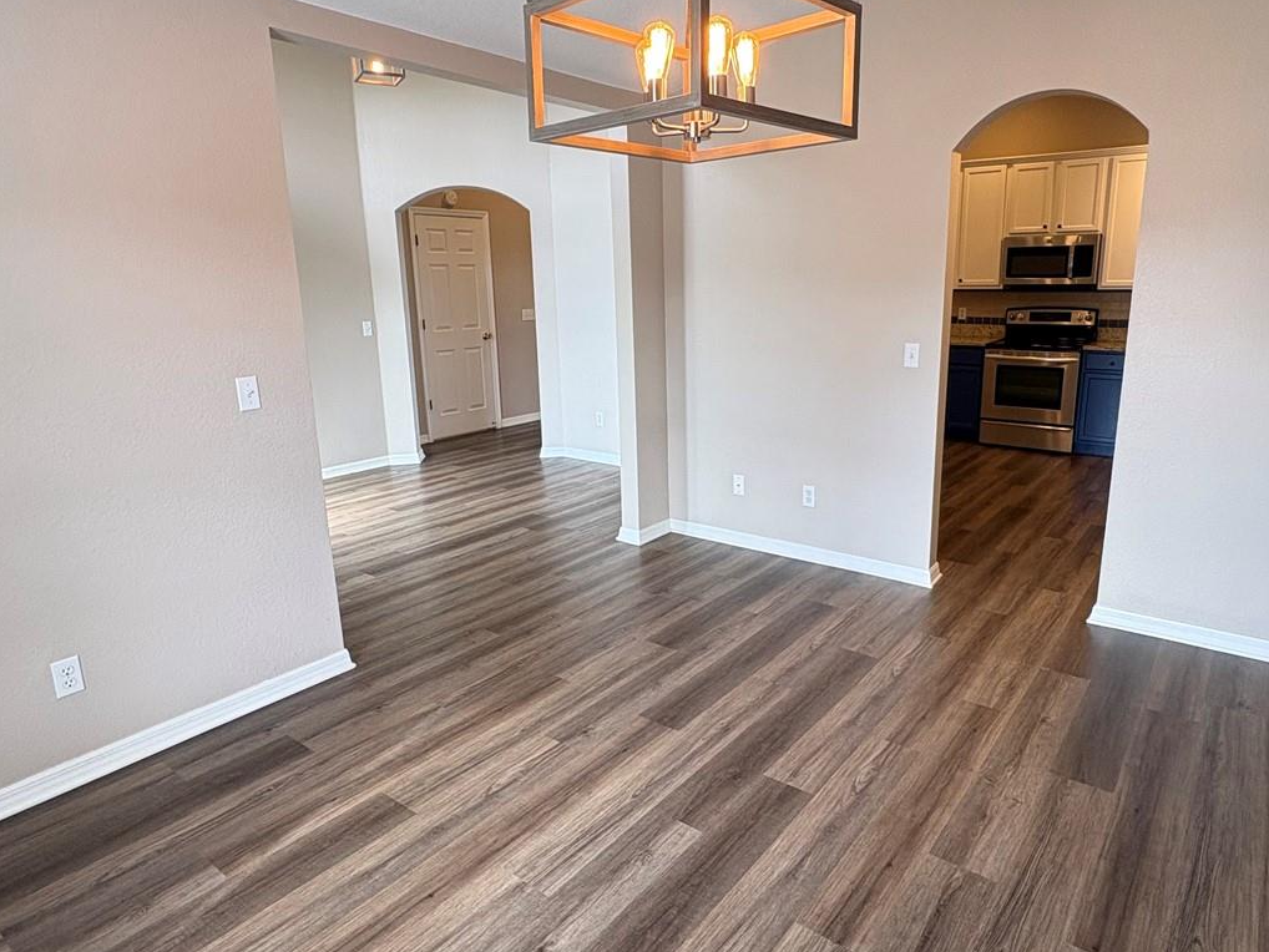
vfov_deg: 61.1
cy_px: 457
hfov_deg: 76.2
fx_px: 807
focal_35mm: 22
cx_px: 692
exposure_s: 1/60
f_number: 2.2
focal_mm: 2.22
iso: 125
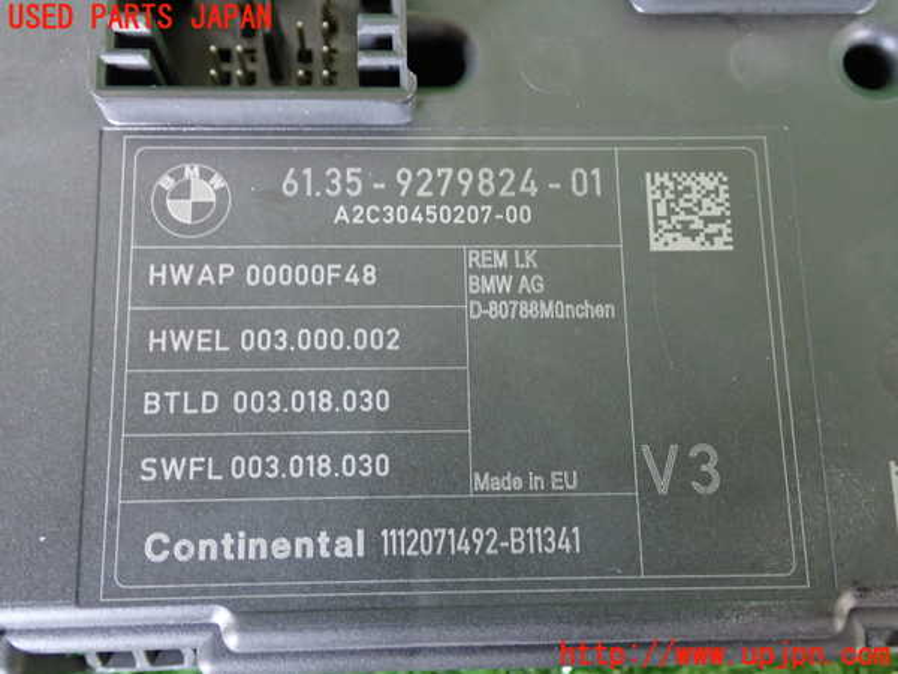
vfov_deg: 35.1
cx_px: 449
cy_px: 337
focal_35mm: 41
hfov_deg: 45.8
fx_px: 1064
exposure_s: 1/30
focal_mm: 7.31
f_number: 2.8
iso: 800
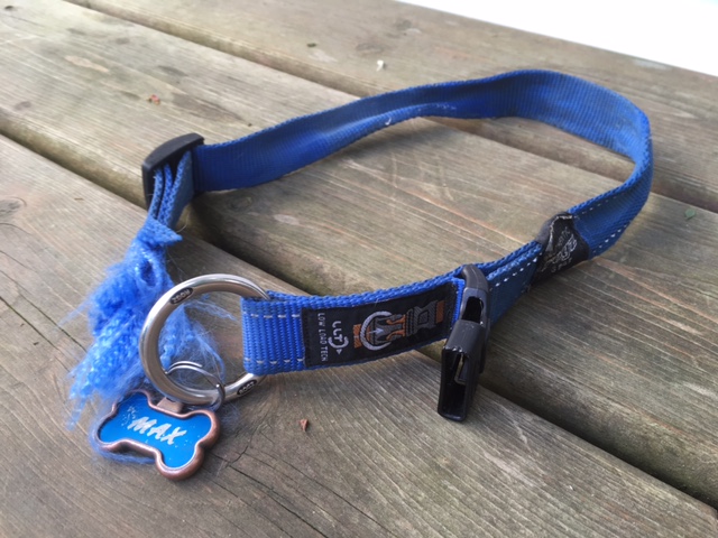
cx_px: 359
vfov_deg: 48.2
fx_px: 602
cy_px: 269
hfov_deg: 61.7
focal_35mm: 29
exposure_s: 1/60
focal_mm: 4.15
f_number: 2.2
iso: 25
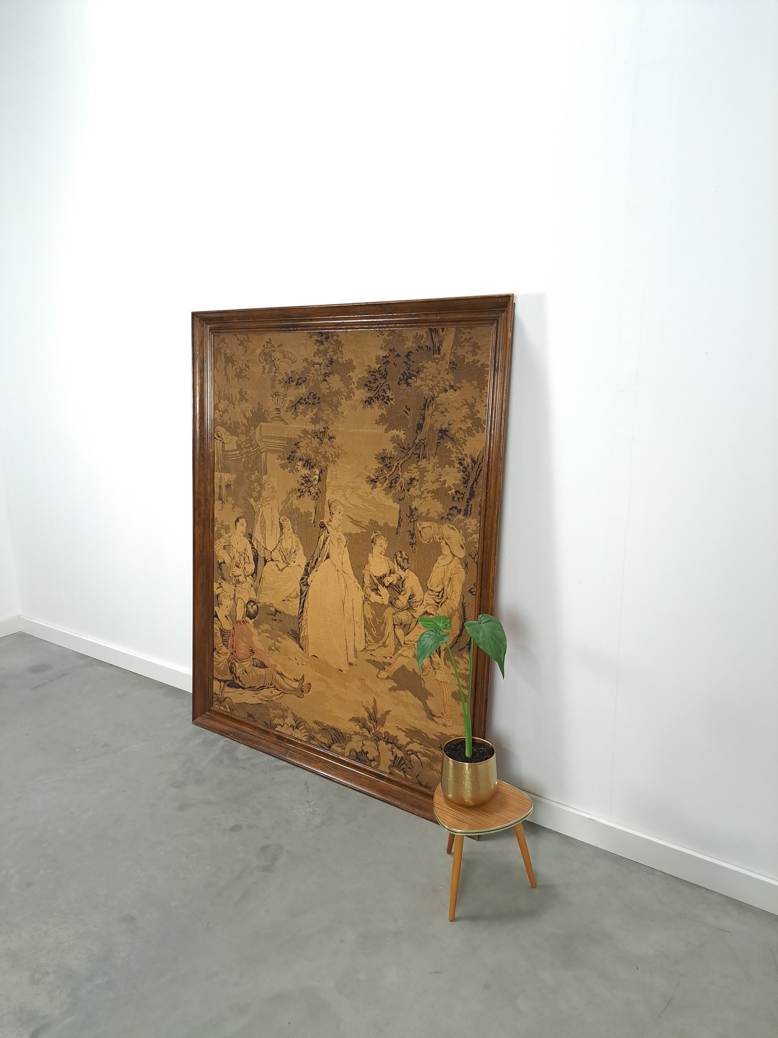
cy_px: 519
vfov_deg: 71.6
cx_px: 389
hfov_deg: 56.8
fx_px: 719
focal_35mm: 24
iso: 320
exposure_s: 1/50
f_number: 1.8
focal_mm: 5.23
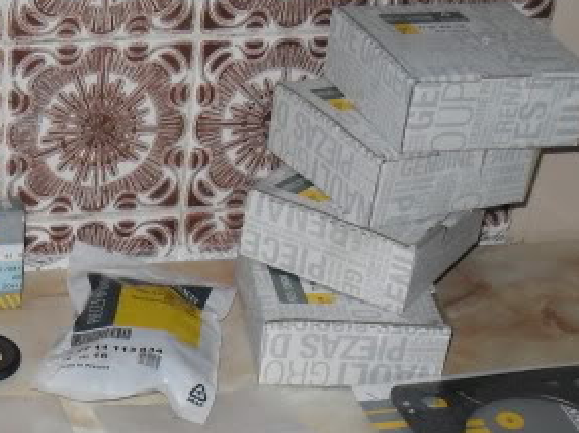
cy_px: 577
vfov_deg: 14.4
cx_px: -26
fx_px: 1638
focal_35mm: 98
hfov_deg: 19.4
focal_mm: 6.2
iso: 200
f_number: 2.8
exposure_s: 1/45
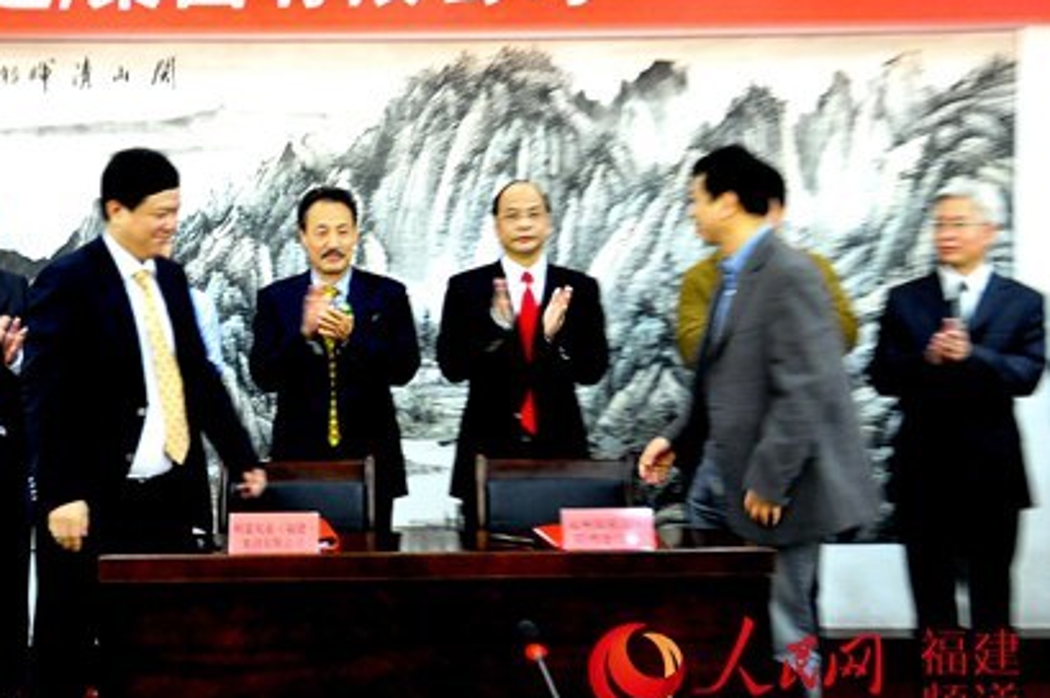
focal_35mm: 55
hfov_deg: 36.1
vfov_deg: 24.6
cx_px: 413
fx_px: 1603
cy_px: 332
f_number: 4.2
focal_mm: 30
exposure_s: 1/30
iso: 2500
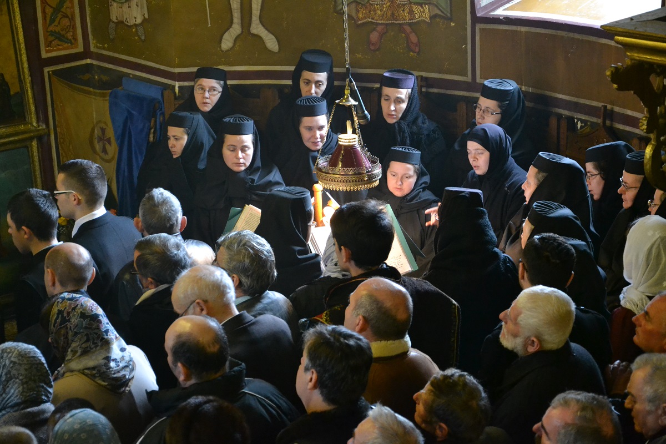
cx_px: 333
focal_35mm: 99
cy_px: 222
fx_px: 1831
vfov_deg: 13.8
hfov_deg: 20.6
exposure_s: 1/30
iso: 3200
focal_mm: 66
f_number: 5.3
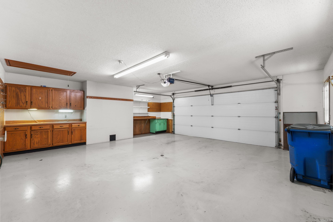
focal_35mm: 15
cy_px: 111
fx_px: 139
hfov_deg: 100.4
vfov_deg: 77.3
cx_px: 166
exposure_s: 1/20
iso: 200
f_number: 9
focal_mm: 10
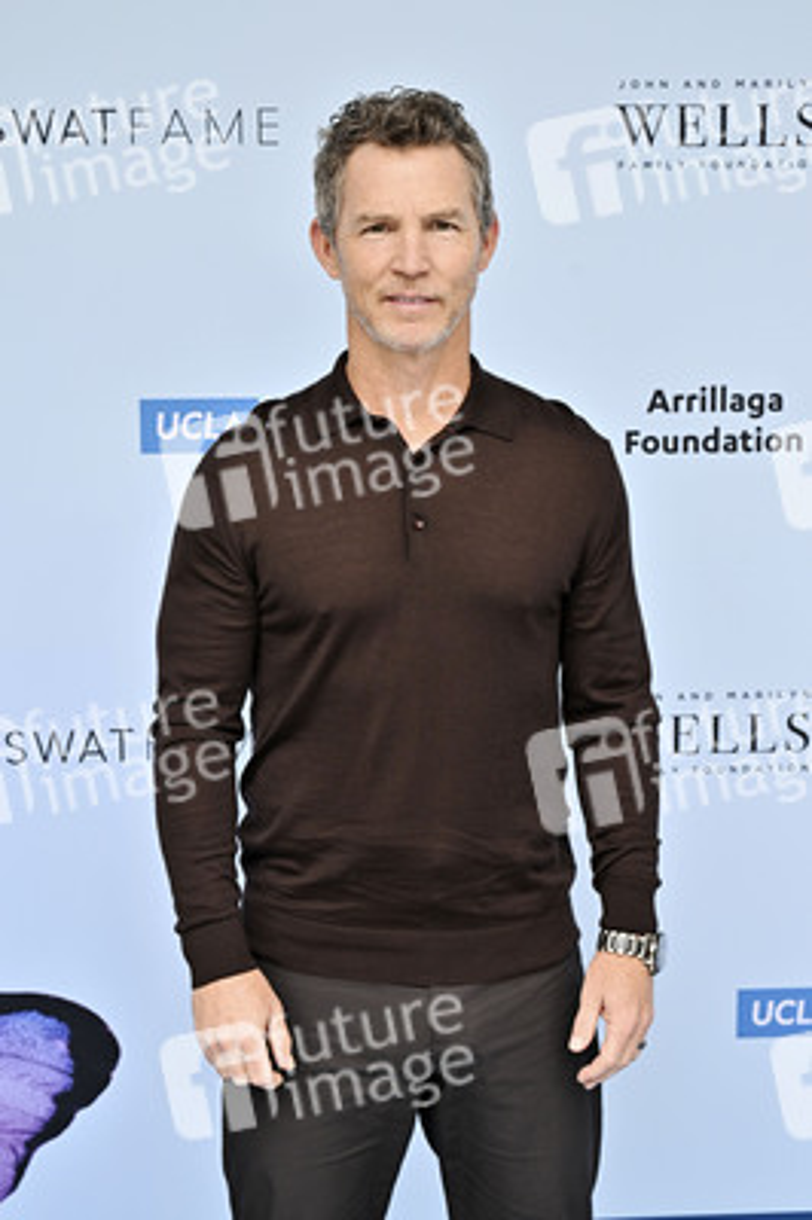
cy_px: 610
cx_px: 406
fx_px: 2101
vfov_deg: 32.4
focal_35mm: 62
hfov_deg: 21.9
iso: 640
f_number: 6.3
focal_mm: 62
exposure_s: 1/320
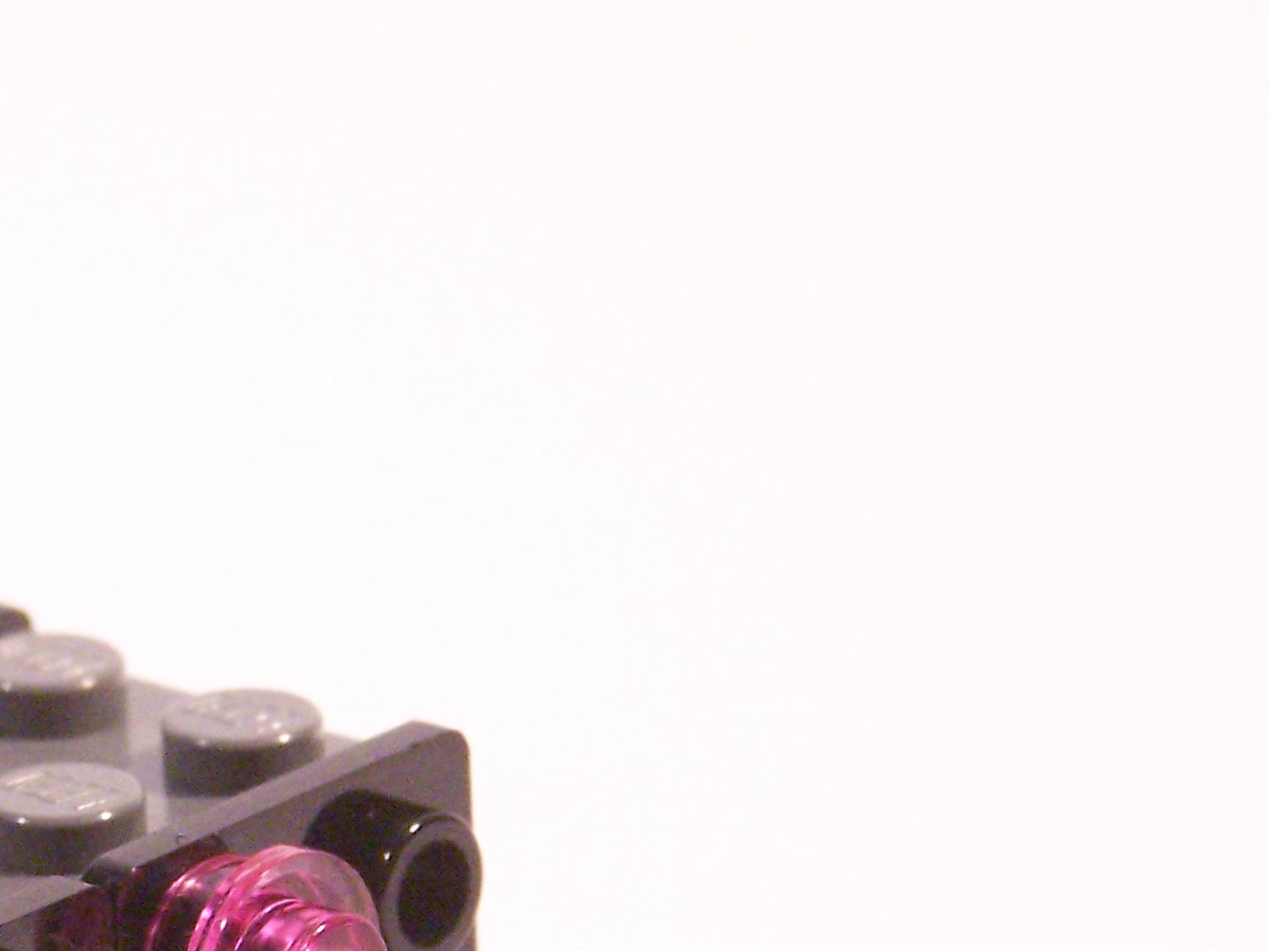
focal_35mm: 296
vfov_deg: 5.0
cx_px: -42
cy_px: 901
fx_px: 10849
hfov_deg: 6.7
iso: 400
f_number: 3.2
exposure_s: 1/45
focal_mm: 21.2
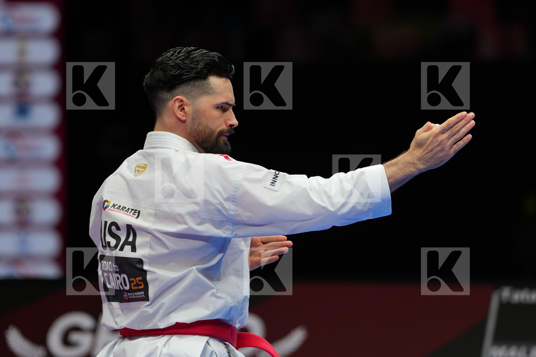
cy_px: 178
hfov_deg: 6.9
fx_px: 4465
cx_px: 268
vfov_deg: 4.6
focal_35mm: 300
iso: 250
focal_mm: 200
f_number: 2.8
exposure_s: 1/500
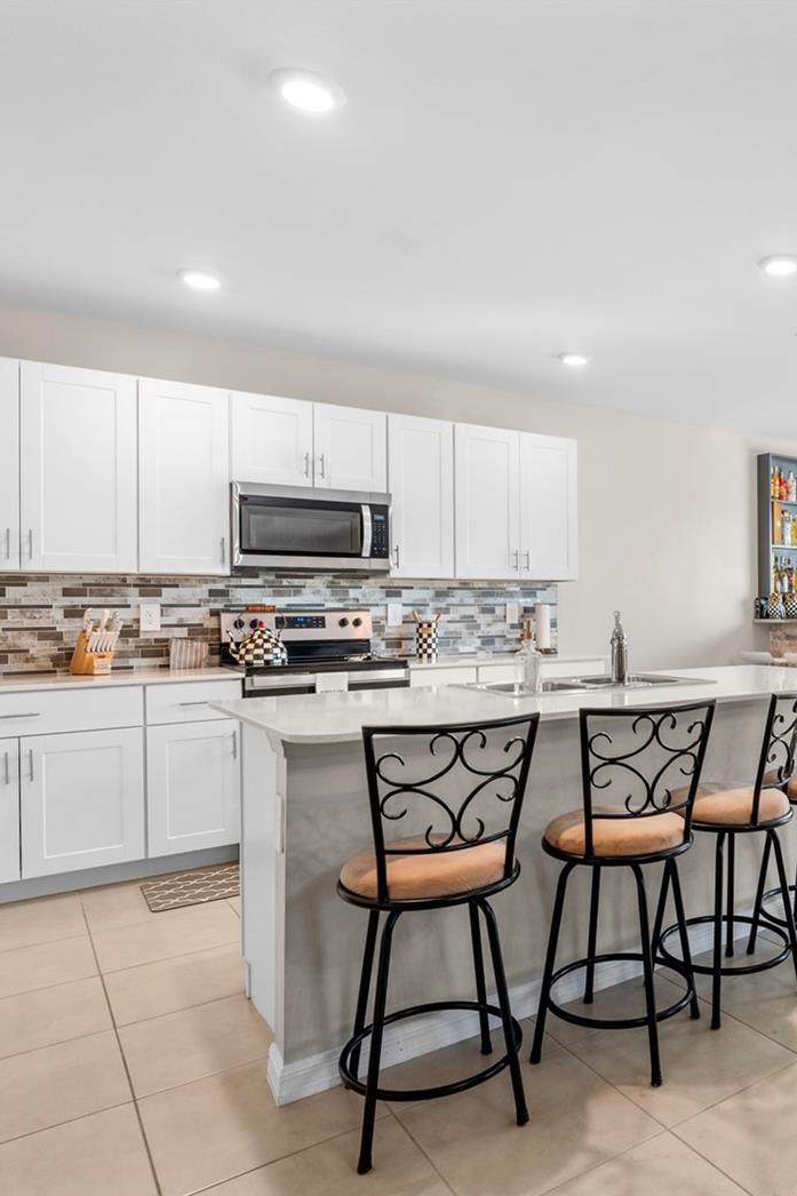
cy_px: 607
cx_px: 706
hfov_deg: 45.3
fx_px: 864
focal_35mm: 26
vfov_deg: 69.4
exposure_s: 1/6
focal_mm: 17
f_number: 8
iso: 100
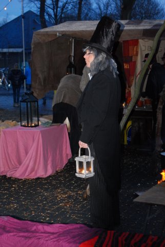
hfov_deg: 18.3
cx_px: 82
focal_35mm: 75
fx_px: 513
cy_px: 124
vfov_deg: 26.9
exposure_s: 1/60
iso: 1250
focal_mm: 50
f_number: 5.6
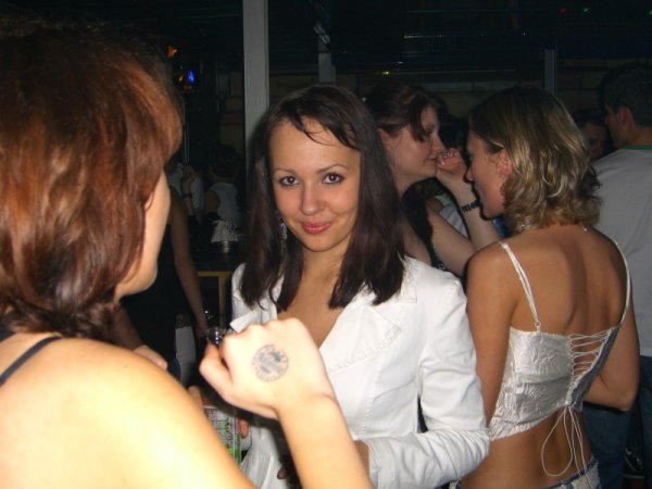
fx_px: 866
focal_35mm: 46
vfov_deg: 31.5
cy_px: 244
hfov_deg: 41.2
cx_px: 326
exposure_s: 1/60
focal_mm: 9.5
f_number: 3.1
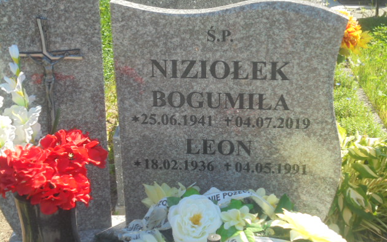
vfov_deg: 18.9
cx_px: 196
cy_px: 140
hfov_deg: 29.8
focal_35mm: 69
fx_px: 728
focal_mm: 11.5
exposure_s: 1/125
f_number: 5.6
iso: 100
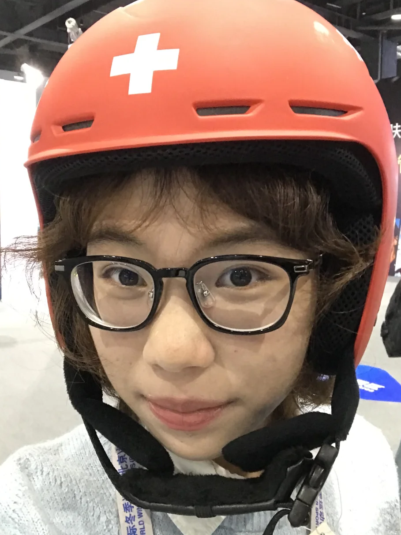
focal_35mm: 38
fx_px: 587
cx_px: 189
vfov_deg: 49.0
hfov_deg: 37.7
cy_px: 274
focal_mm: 2.87
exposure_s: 1/25
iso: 200
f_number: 2.2
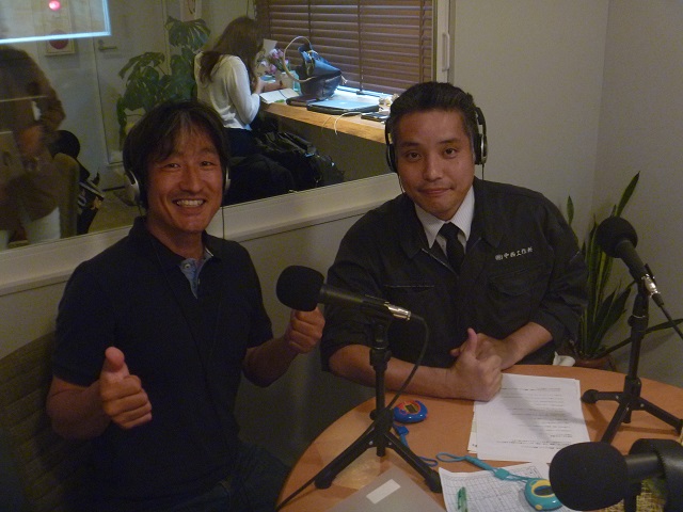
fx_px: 691
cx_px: 342
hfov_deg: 52.6
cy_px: 256
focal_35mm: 35
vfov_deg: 40.7
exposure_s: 1/15
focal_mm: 6.3
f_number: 3.5
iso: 400
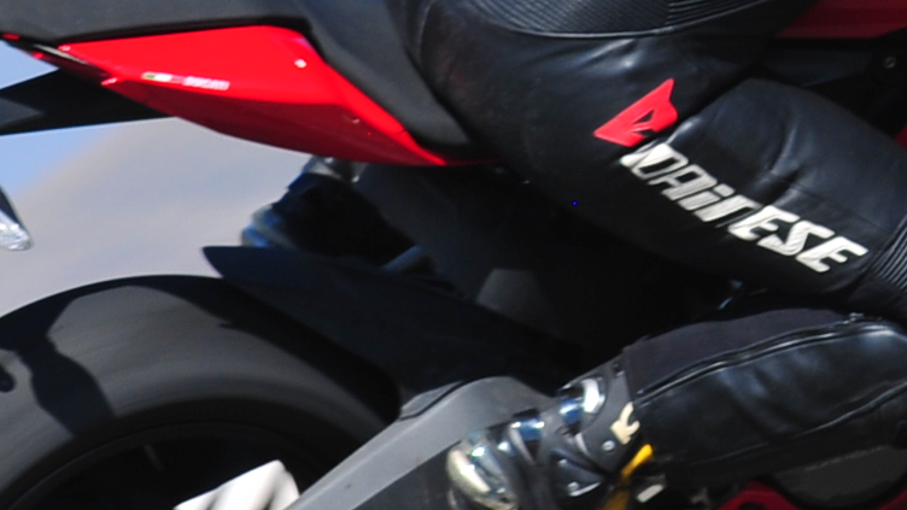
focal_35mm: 1342
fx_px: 32275
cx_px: 975
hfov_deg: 1.6
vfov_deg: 0.9
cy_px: 58
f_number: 8
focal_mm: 200
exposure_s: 1/320
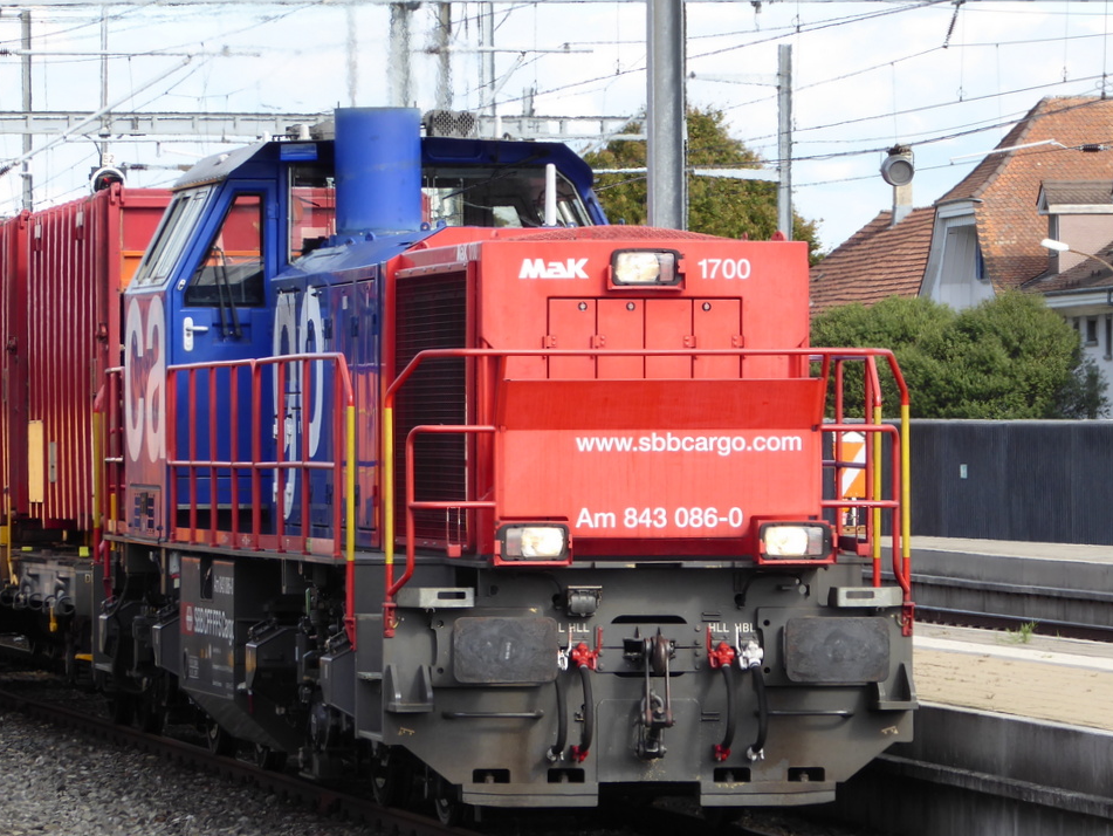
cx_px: 518
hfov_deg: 7.1
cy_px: 464
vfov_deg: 5.3
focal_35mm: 280
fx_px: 9006
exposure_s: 1/125
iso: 80
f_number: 5.6
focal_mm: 35.8
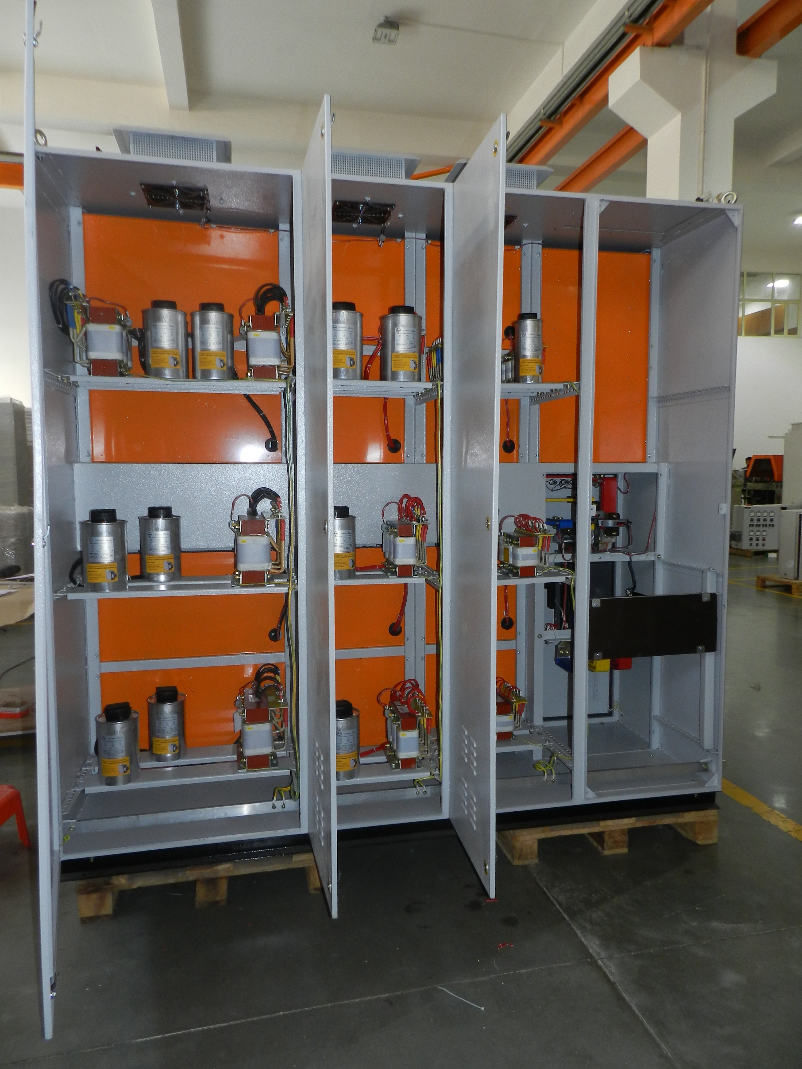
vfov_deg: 73.9
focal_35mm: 23
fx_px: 710
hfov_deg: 58.9
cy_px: 534
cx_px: 401
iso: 200
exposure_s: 1/30
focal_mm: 4
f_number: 3.4
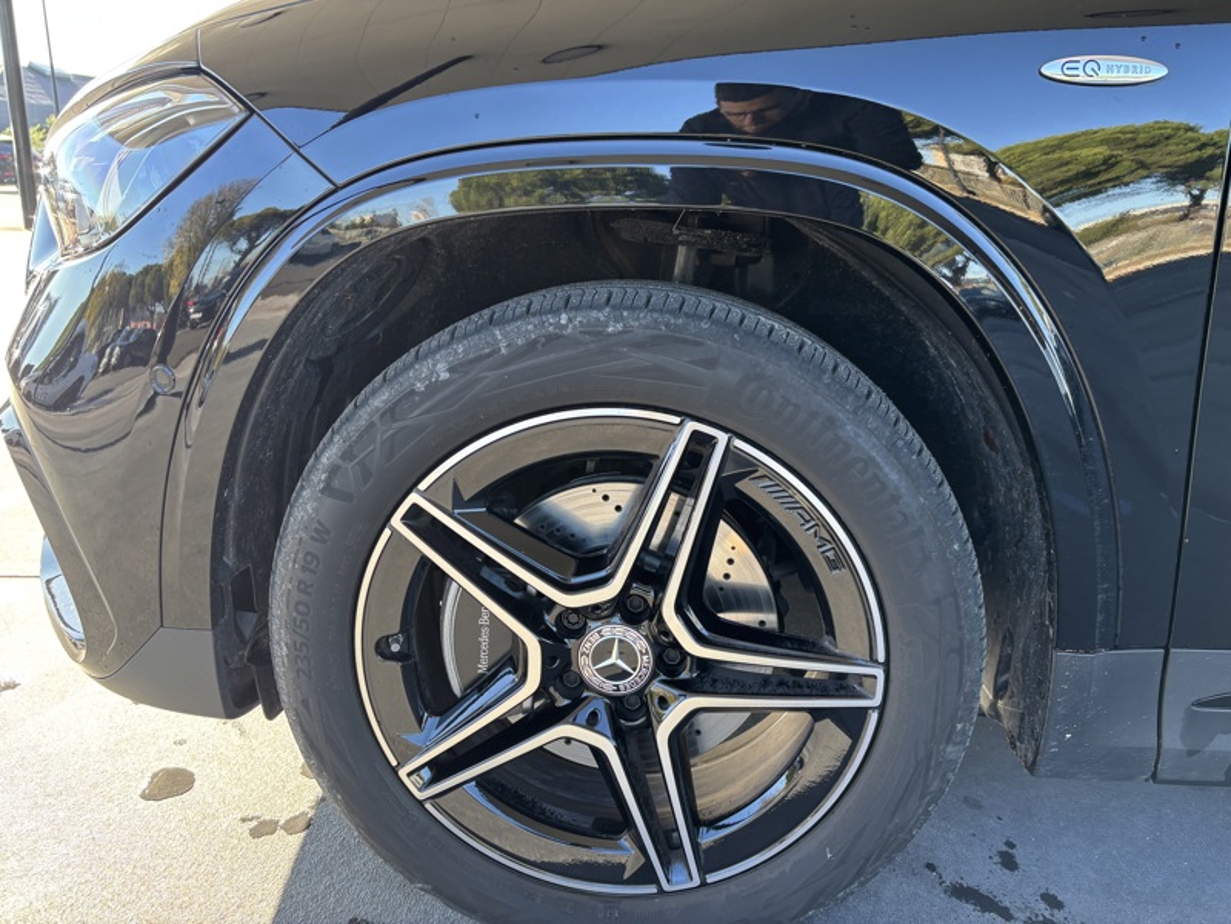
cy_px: 462
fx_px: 925
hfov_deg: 67.3
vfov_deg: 53.1
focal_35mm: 26
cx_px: 616
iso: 64
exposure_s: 1/126
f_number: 1.6
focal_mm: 5.96
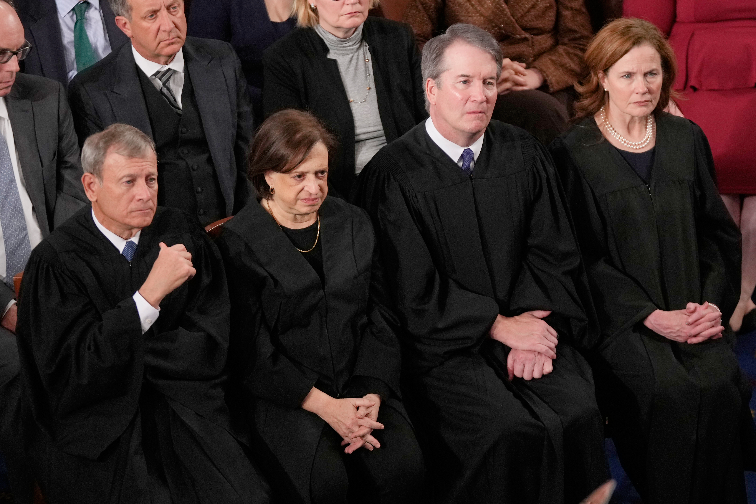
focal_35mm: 223
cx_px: 379
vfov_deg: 6.2
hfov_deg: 9.2
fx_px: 4683
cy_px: 252
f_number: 2.8
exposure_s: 1/1000
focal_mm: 148
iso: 2000
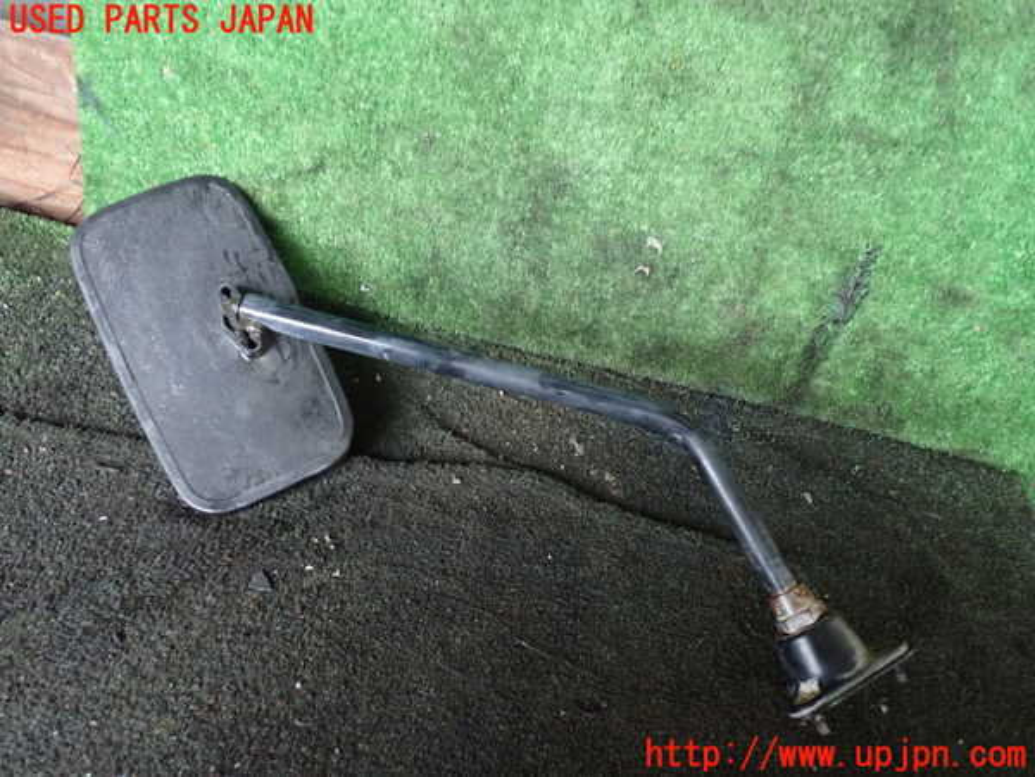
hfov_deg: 60.0
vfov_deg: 46.8
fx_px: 897
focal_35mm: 30
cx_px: 518
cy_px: 388
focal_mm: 5.4
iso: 800
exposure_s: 1/20
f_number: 2.3
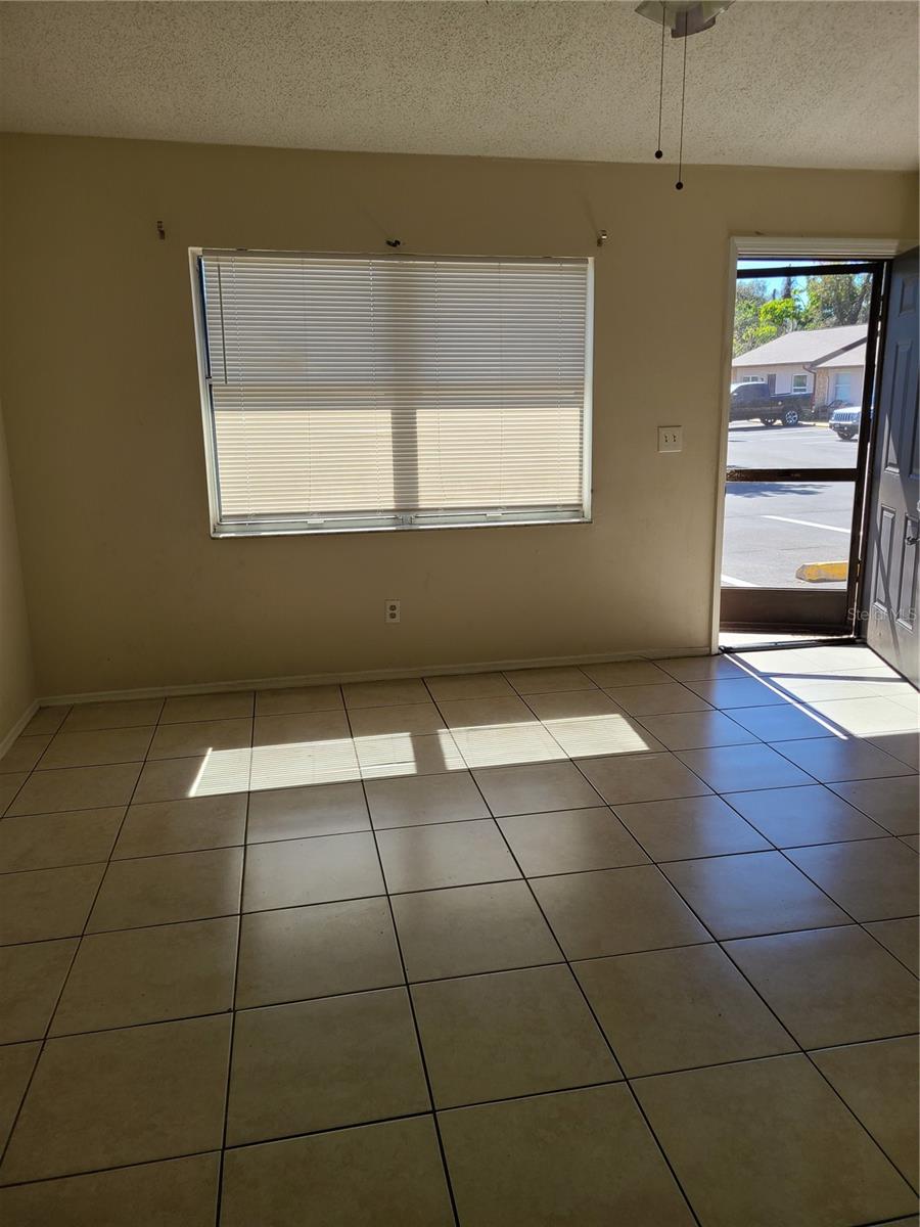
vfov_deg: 67.3
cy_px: 614
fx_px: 921
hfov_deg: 53.1
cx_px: 460
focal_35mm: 26
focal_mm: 5.4
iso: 40
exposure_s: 1/565
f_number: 1.8
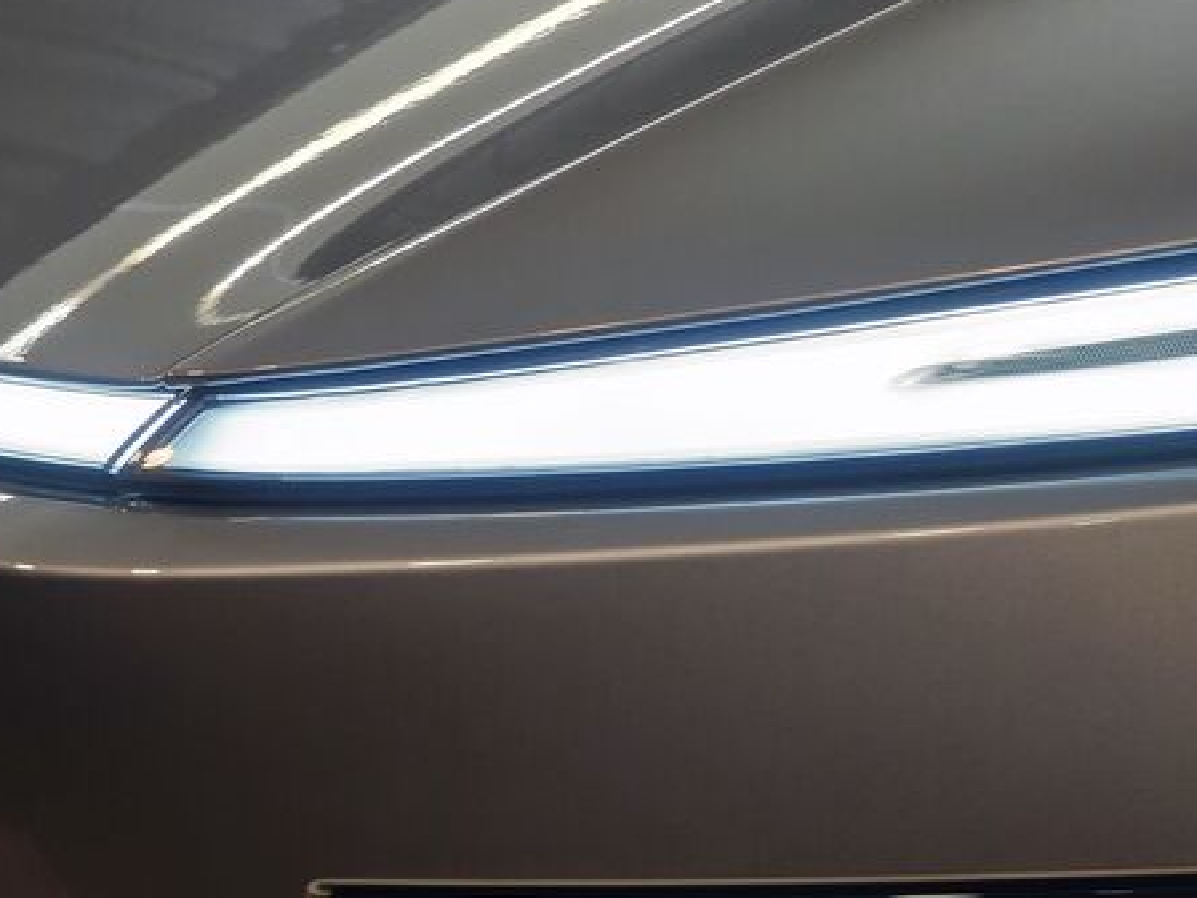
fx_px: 7886
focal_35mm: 228
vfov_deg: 6.5
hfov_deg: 8.7
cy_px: 516
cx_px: 970
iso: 250
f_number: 2.5
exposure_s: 1/100
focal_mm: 19.4
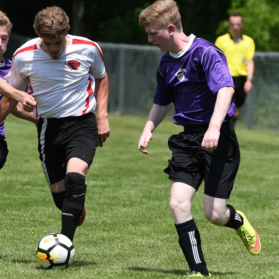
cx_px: 83
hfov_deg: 4.6
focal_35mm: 384
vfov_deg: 4.6
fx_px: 3502
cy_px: 140
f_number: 4.5
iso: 100
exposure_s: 1/1000
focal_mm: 200
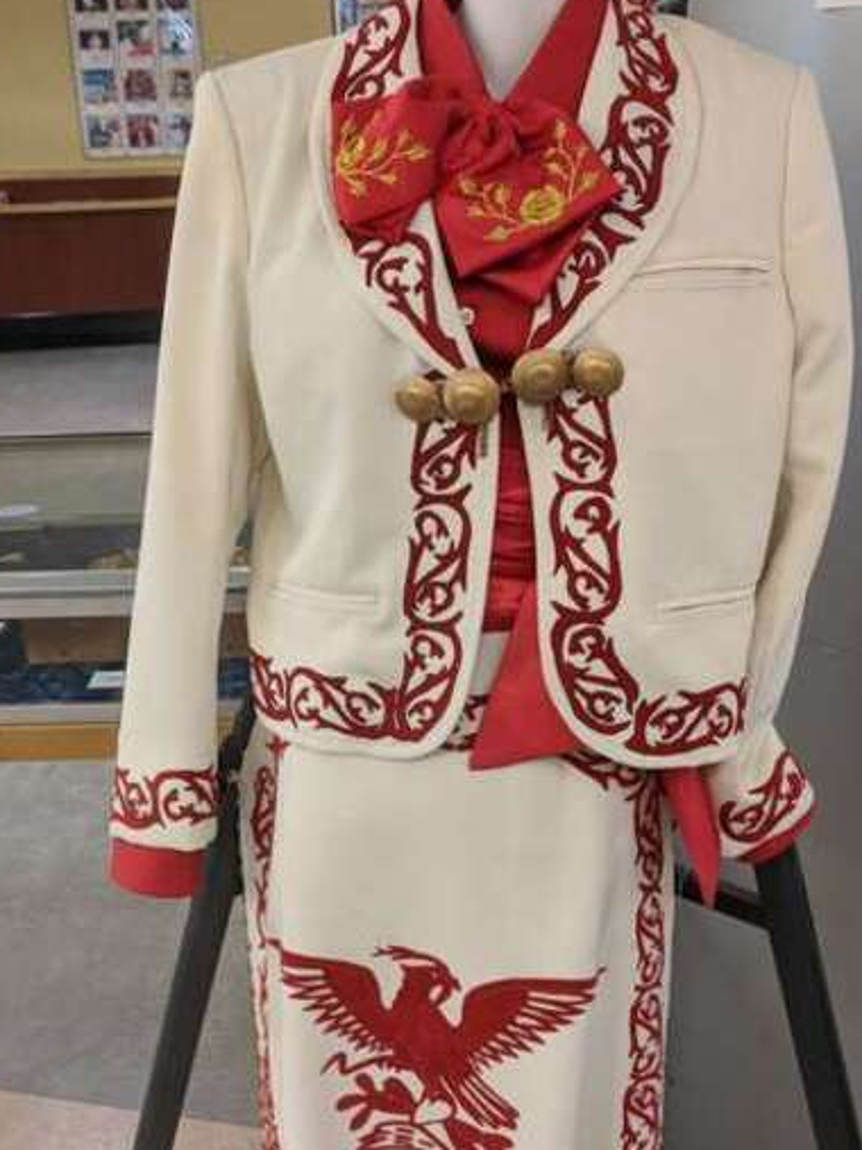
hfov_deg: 35.1
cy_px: 728
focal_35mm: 41
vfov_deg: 45.3
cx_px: 402
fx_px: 1362
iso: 347
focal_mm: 4.67
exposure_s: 1/40
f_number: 2
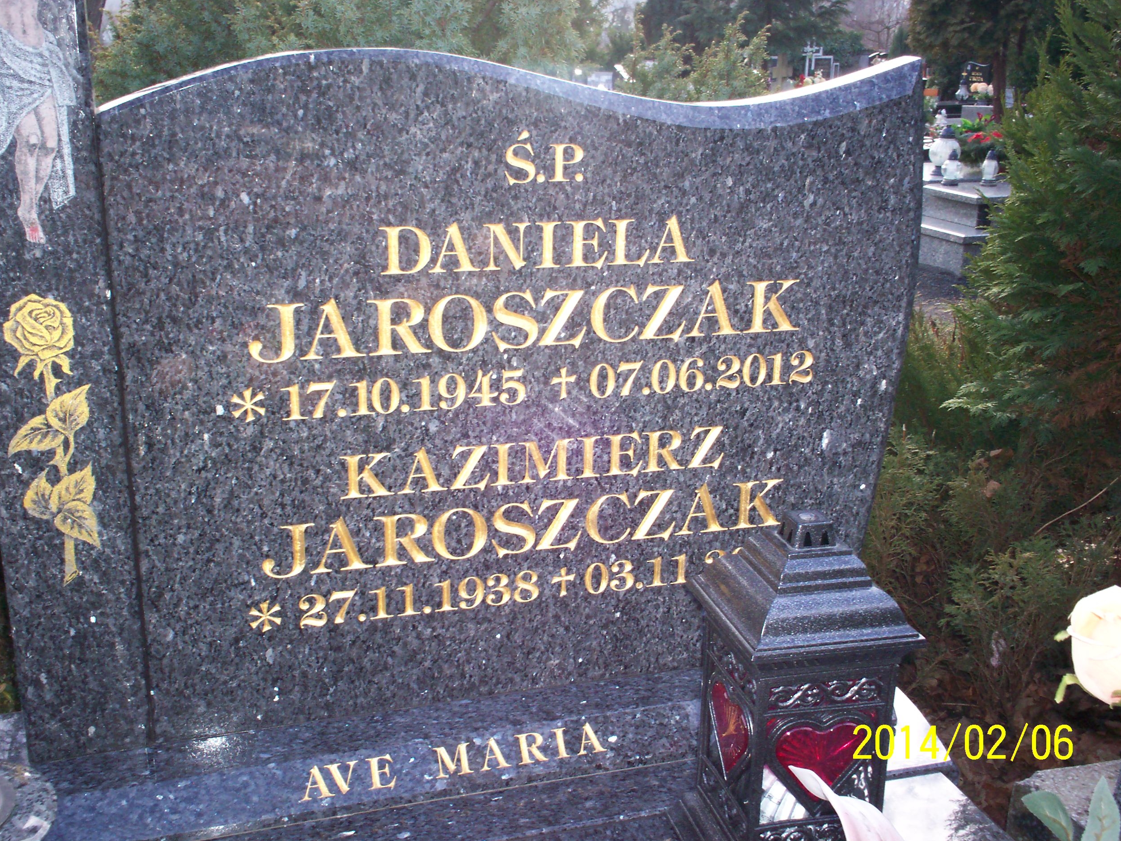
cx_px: 556
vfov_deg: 38.7
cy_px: 424
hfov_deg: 50.1
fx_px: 1198
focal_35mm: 37
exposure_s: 1/60
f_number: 4.5
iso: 140
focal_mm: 6
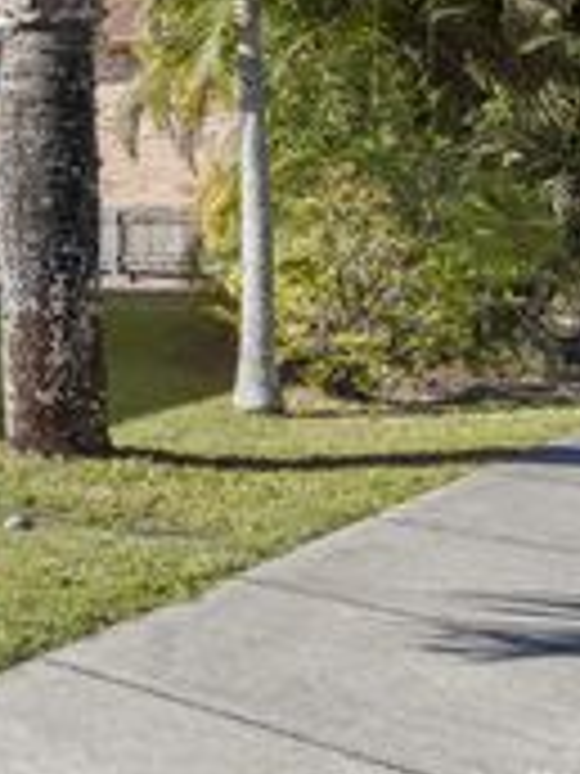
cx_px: -373
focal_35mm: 50
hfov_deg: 22.0
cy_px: 187
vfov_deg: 37.2
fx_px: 1117
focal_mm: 19
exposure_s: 1/250
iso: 125
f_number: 8
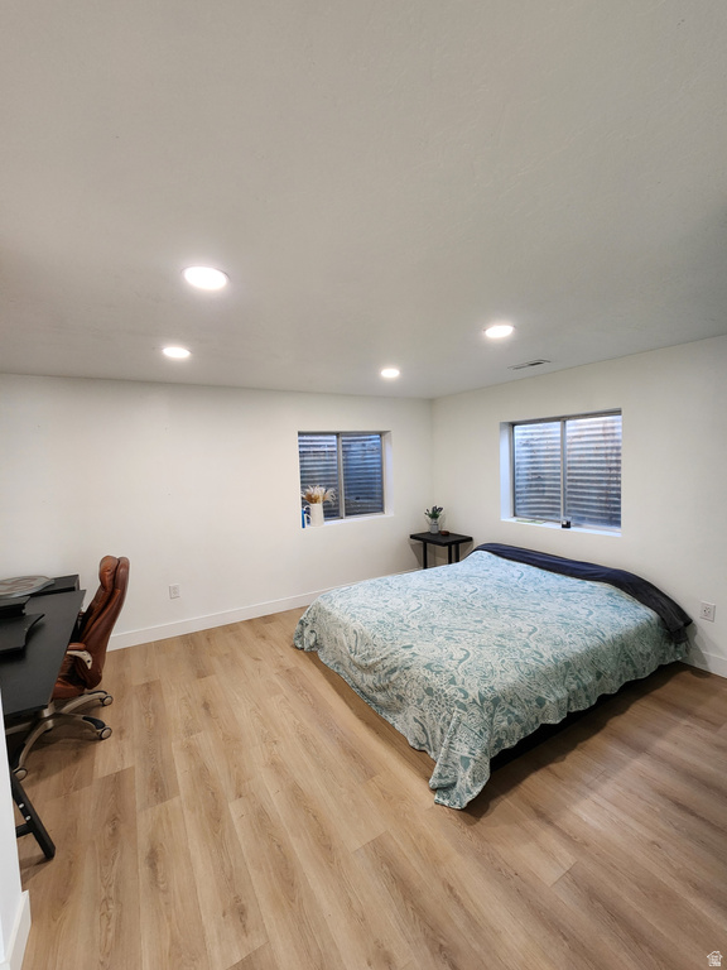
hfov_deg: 89.9
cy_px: 485
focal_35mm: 13
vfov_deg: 106.2
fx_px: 364
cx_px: 364
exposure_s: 1/40
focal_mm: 2.2
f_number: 2.2
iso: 320
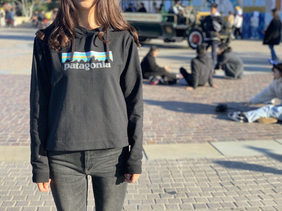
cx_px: 141
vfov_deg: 28.0
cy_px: 106
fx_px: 424
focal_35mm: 52
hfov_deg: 36.8
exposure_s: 1/261
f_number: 2.4
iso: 16
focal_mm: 6
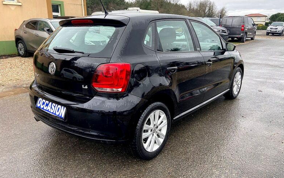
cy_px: 82
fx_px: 217
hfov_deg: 66.5
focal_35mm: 28
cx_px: 142
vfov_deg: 44.5
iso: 32
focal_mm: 4.25
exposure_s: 1/153
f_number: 1.8
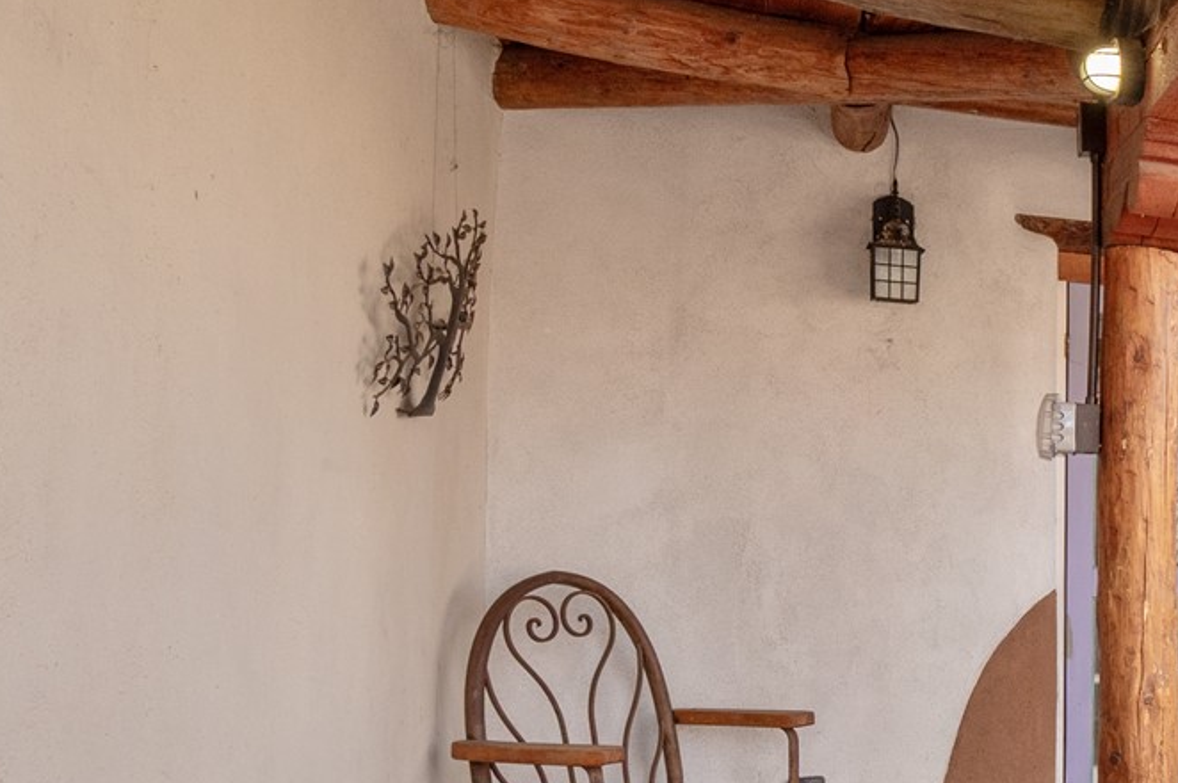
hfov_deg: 29.4
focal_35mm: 46
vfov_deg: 28.9
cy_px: 538
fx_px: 1504
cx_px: 1698
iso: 400
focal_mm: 14
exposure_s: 1/60
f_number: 11
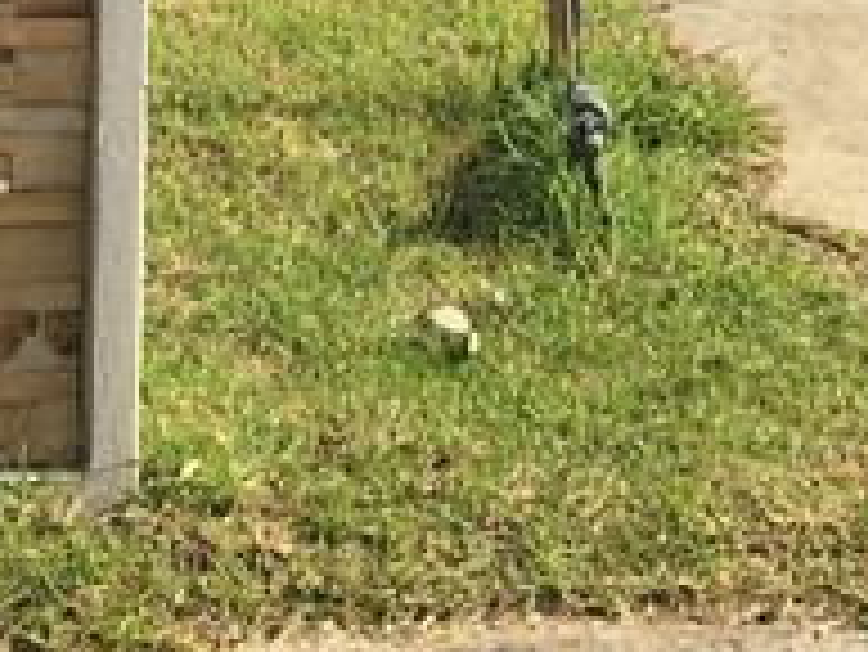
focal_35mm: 154
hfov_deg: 12.8
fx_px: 3864
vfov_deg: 8.8
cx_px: 643
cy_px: -850
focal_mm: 4.15
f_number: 2.2
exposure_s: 1/1241
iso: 25
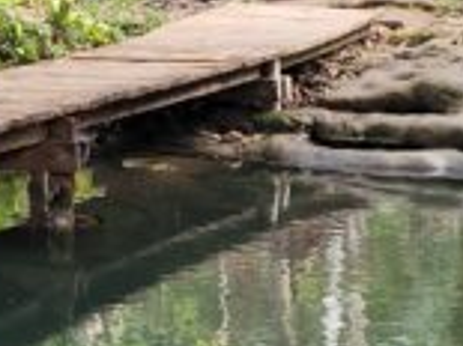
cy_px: 18
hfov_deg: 21.1
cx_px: -176
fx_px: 1096
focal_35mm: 82
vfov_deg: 17.6
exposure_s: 1/50
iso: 250
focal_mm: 5.4
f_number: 1.8
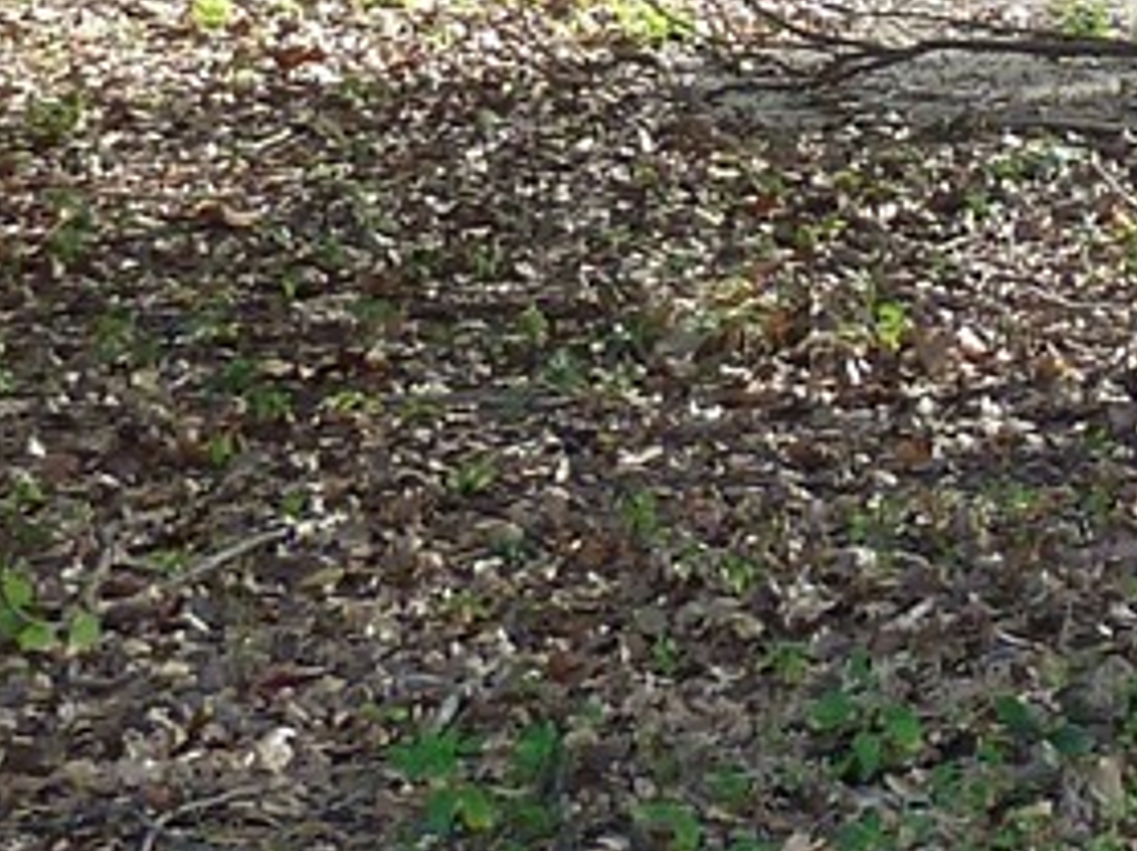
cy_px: -655
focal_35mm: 144
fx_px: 4726
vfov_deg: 9.8
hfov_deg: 13.0
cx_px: 1718
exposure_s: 1/50
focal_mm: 4.1
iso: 80
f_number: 3.3
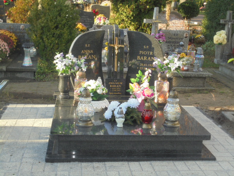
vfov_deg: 26.1
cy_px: 88
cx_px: 117
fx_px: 379
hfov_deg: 34.3
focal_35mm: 56
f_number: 5.2
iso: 100
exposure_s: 1/100
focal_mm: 10.1
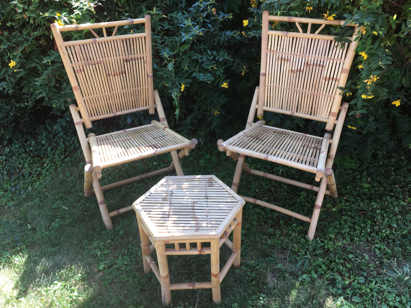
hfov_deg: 61.7
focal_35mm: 29
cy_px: 154
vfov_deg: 48.2
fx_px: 344
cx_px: 206
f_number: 2.2
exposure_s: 1/100
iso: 32
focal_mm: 4.15
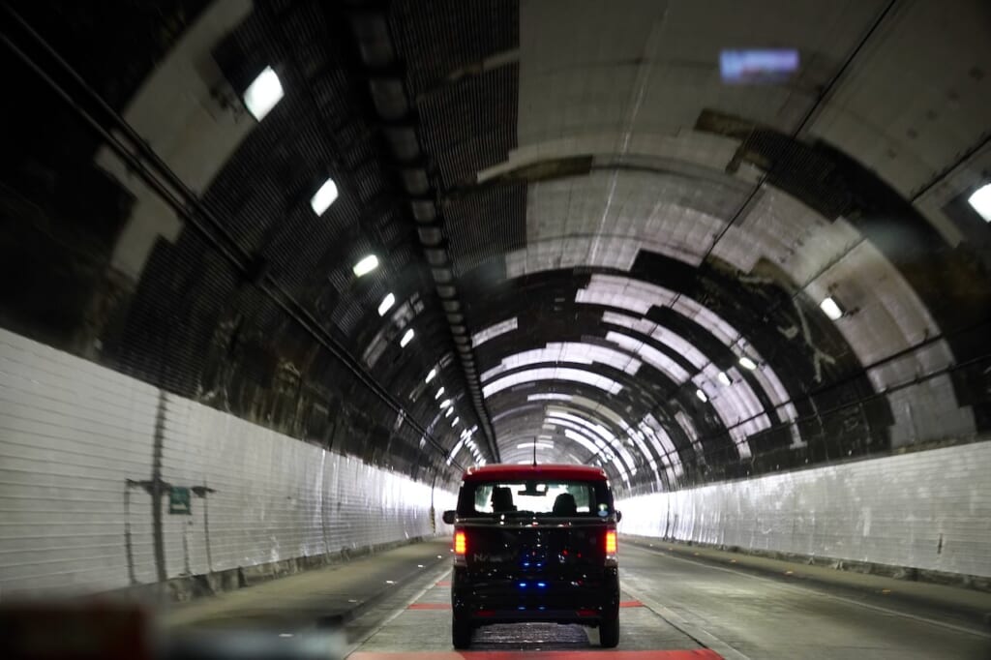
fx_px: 1362
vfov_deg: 27.2
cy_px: 330
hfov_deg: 40.0
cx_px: 496
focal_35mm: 50
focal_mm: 33
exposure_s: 1/50
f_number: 2.8
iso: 640
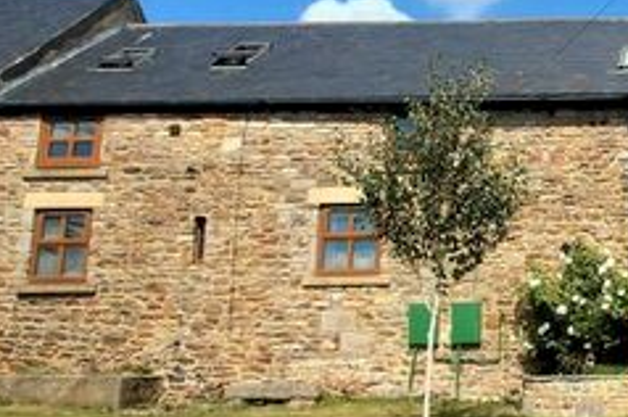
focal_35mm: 53
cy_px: 154
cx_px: 728
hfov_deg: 32.1
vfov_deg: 25.4
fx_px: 923
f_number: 13
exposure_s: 1/125
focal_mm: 12
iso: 100
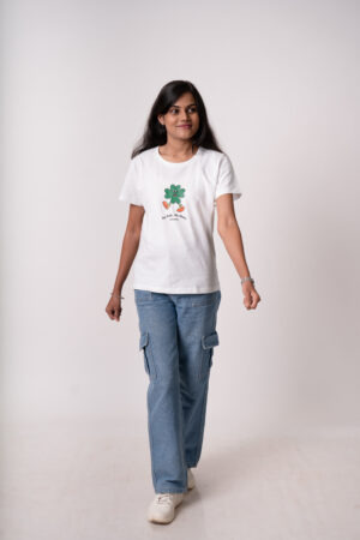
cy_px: 270
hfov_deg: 27.0
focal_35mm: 50
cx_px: 180
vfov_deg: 39.6
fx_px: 750
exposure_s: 1/200
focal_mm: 50
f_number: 4
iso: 400
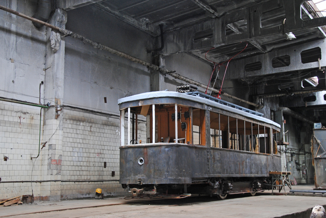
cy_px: 109
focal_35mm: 45
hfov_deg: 43.6
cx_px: 163
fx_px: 408
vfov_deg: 29.9
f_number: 4.2
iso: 400
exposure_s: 1/4
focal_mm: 30
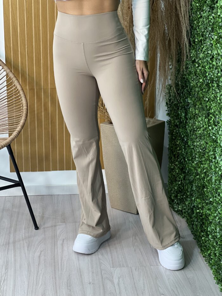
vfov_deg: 25.3
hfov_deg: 19.1
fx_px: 658
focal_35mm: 77
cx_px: 111
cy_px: 148
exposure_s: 1/120
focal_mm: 9
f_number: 2.8
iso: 200
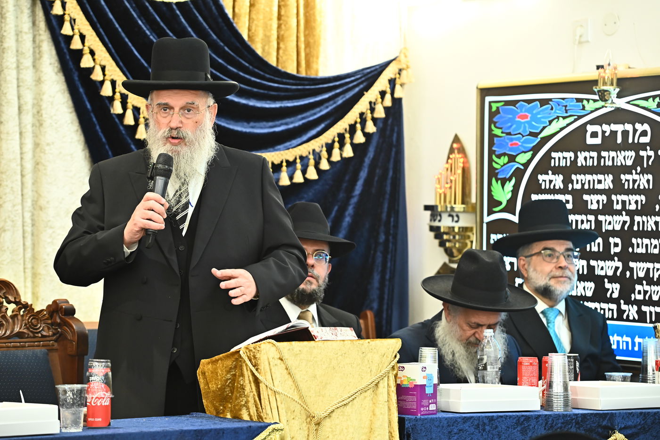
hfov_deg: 15.2
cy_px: 220
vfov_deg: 10.2
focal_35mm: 135
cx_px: 330
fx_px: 2474
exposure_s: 1/200
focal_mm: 135
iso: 3200
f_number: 5
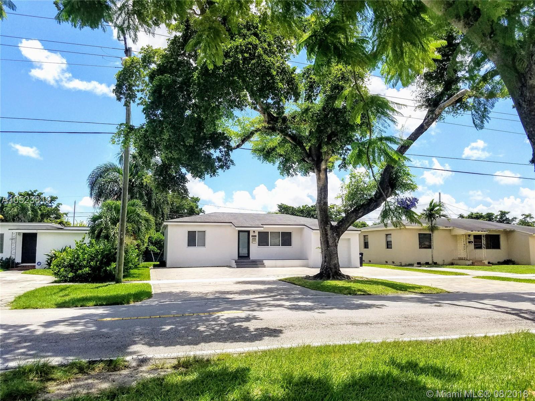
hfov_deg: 67.3
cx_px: 268
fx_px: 402
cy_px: 200
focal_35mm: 26
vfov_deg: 53.1
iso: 50
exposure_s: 1/3720
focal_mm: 4.2
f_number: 1.7
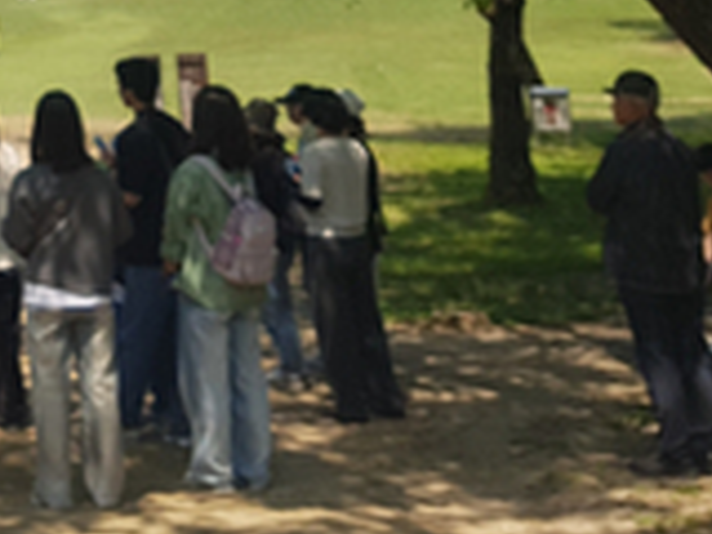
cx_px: -289
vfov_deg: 14.7
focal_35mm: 91
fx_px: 1872
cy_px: -338
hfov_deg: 19.4
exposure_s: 1/2144
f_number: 1.7
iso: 50
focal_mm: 4.2
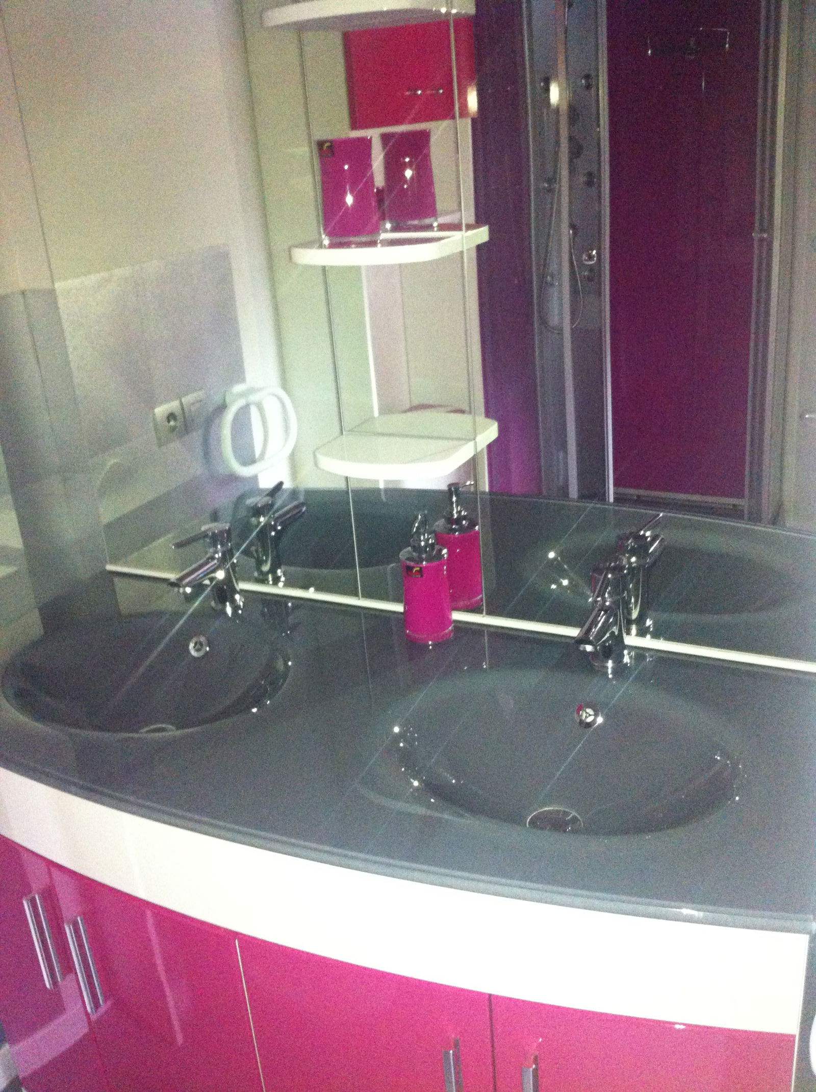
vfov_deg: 52.7
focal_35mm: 35
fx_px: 1103
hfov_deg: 40.6
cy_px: 546
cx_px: 408
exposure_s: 1/15
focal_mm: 3.85
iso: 500
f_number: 2.8
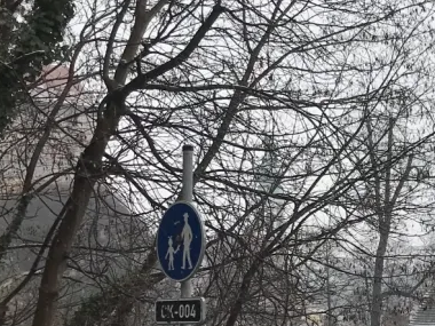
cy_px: 260
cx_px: 622
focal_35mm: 91
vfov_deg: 16.1
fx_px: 1144
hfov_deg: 19.3
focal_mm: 3.99
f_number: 1.8
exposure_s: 1/563
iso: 20
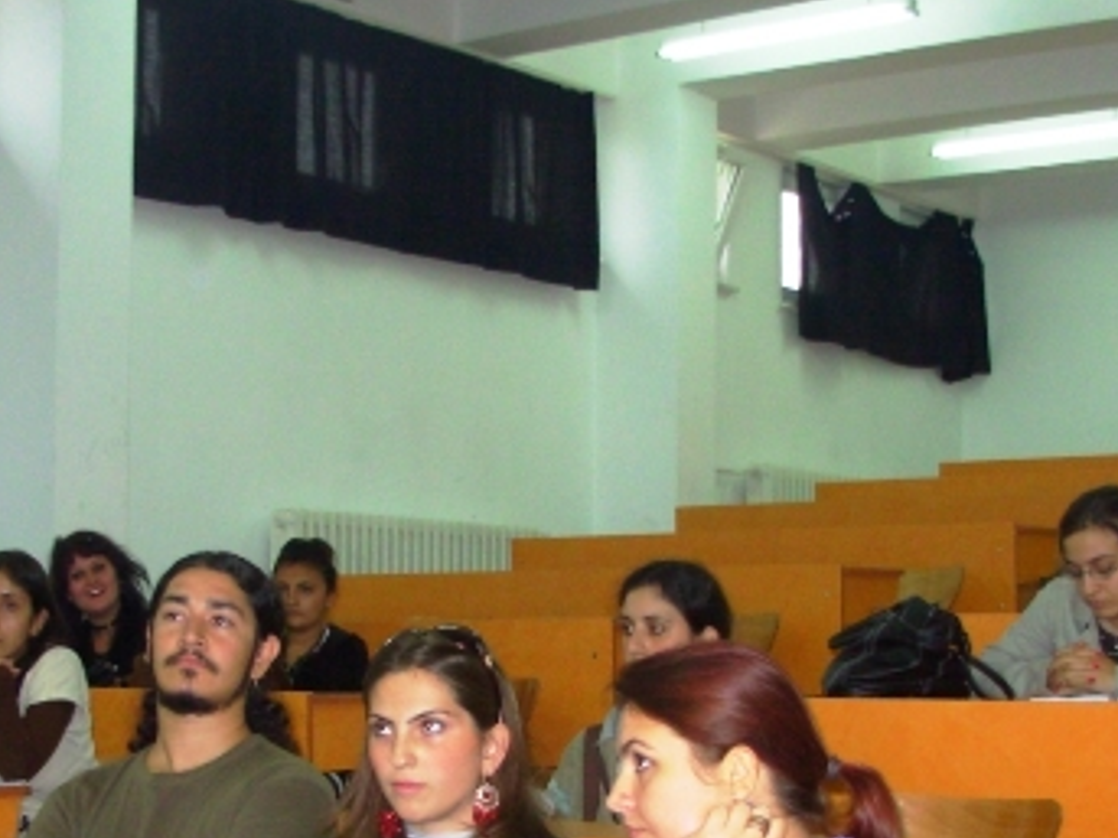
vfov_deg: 20.4
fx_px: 2292
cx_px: 531
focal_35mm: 71
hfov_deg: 27.4
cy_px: 688
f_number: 2.9
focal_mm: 6.3
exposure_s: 1/85.4
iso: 133
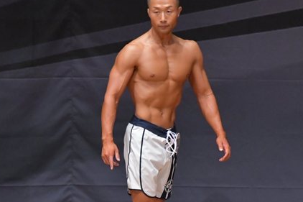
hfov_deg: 3.3
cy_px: 157
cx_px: 142
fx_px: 5334
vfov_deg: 2.2
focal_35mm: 634
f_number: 5.6
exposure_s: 1/400
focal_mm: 230
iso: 6400
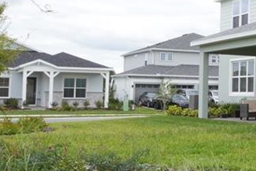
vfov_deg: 18.1
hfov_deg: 21.1
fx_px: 533
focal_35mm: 75
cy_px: 70
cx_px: 420
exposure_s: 1/3
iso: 100
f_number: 18
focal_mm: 10
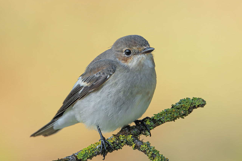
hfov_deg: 1.6
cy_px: 91
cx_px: 155
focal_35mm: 1272
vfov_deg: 1.1
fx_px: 8549
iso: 200
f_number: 6.3
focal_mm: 600
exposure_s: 1/200
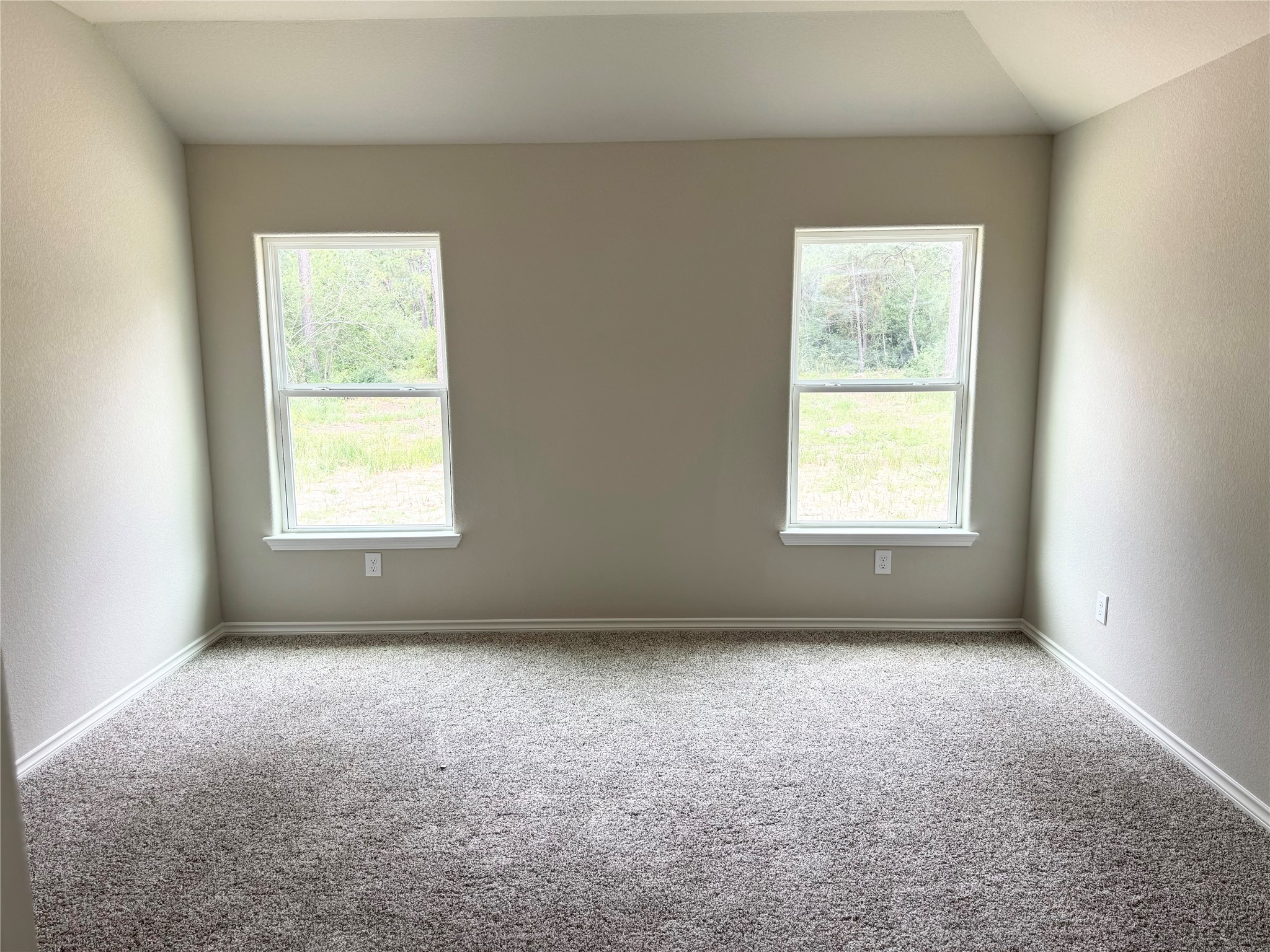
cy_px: 476
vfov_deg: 56.8
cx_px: 635
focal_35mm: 24
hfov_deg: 71.6
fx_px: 881
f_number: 1.78
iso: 80
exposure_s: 1/213
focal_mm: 6.76
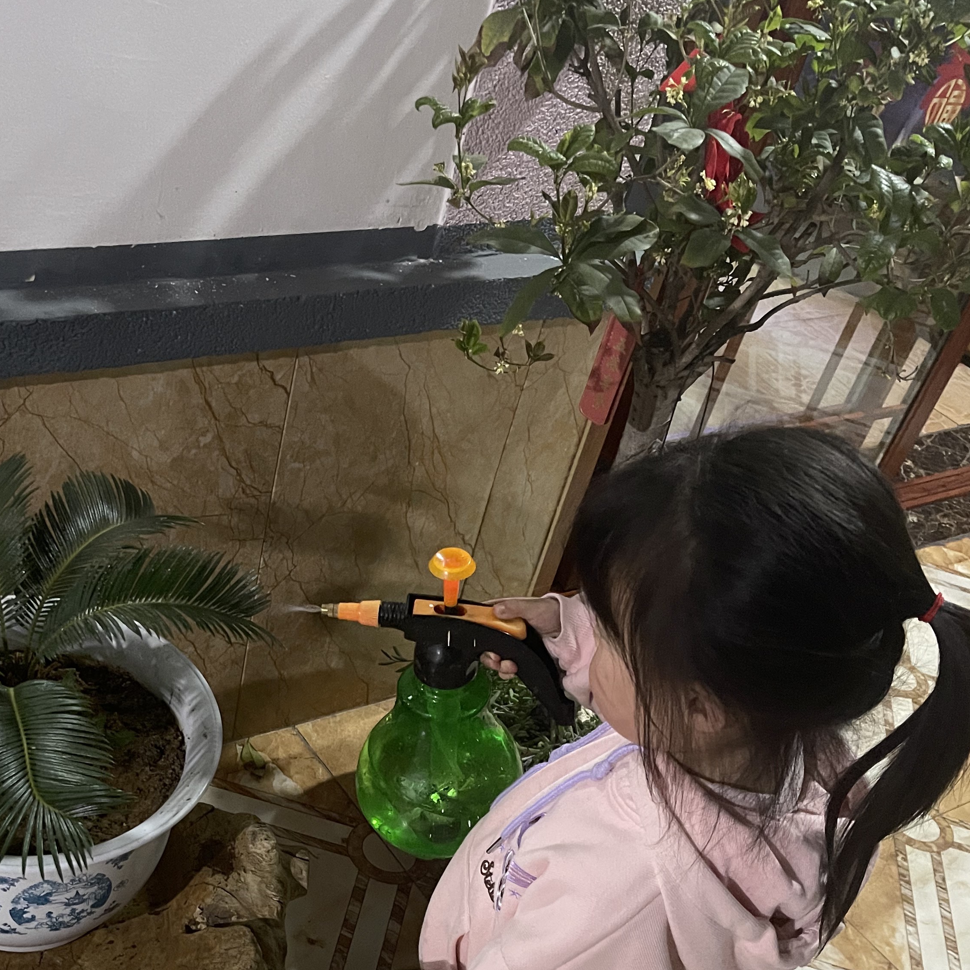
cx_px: 385
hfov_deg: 40.7
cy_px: 774
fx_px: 1300
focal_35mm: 41
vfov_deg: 39.3
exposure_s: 1/30
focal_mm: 5.1
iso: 800
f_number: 1.6
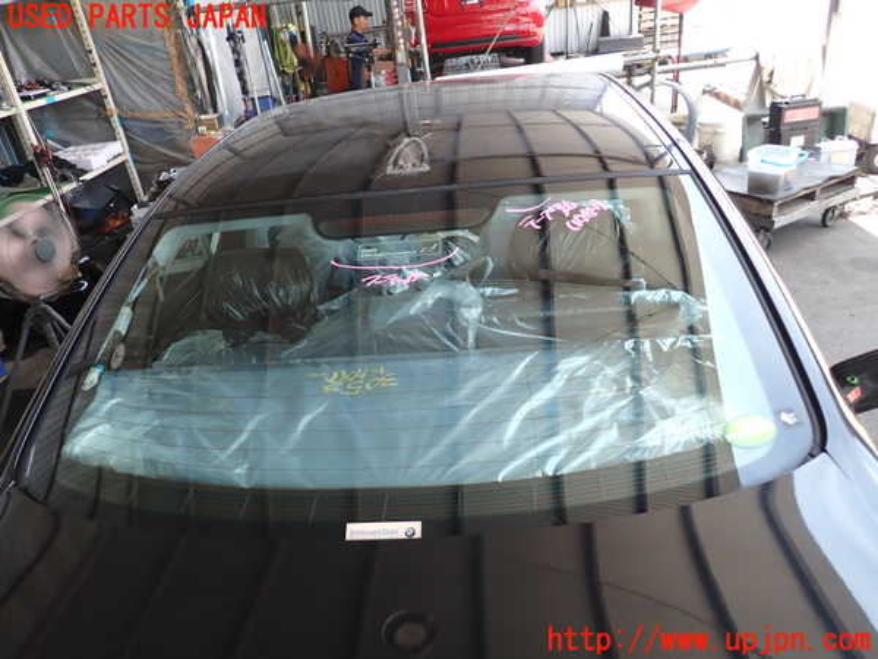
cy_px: 330
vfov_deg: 54.9
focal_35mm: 25
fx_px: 634
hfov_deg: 69.4
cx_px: 439
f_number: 2
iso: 100
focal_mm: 4.5
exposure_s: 1/200
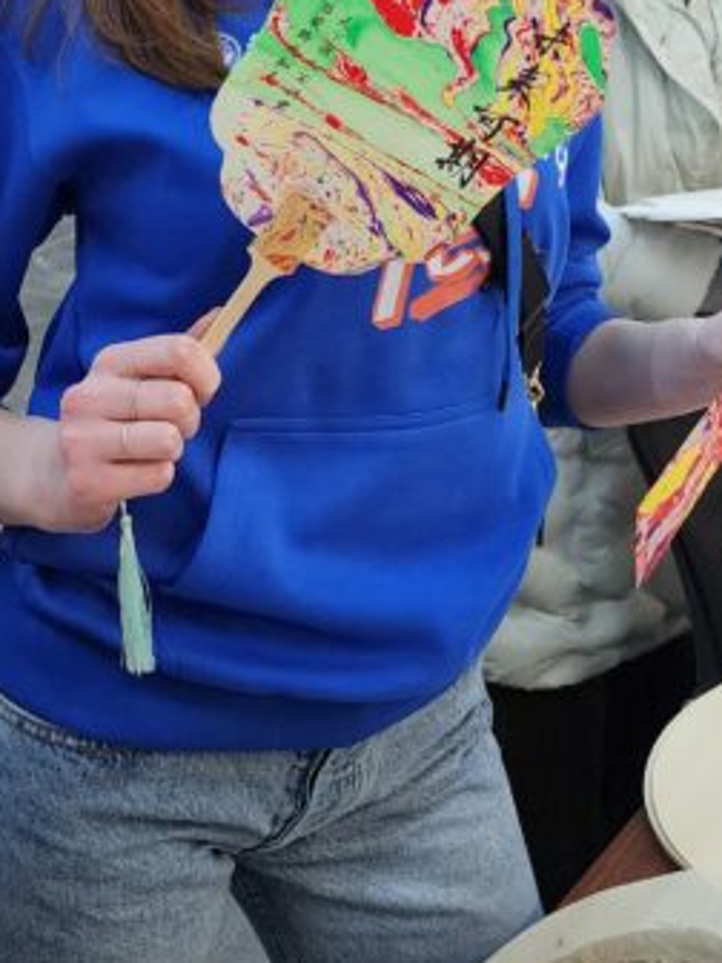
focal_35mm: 70
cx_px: 765
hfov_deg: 20.2
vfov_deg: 25.8
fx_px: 1947
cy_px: -77
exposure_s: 1/120
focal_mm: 6.4
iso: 250
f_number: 1.8
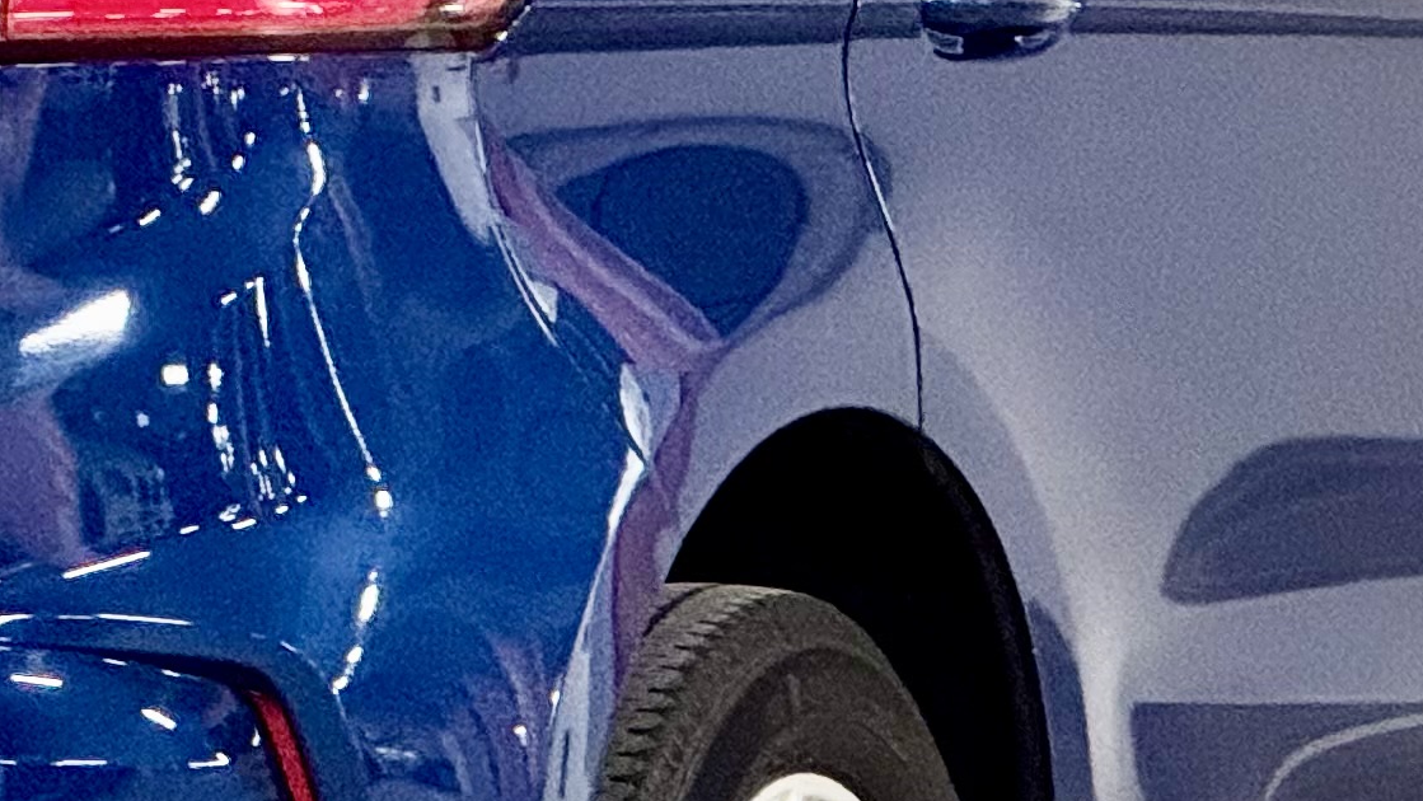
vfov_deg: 2.6
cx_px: 160
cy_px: 318
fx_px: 17776
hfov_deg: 4.6
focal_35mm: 471
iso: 500
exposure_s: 1/55
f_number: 2.8
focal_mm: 15.66
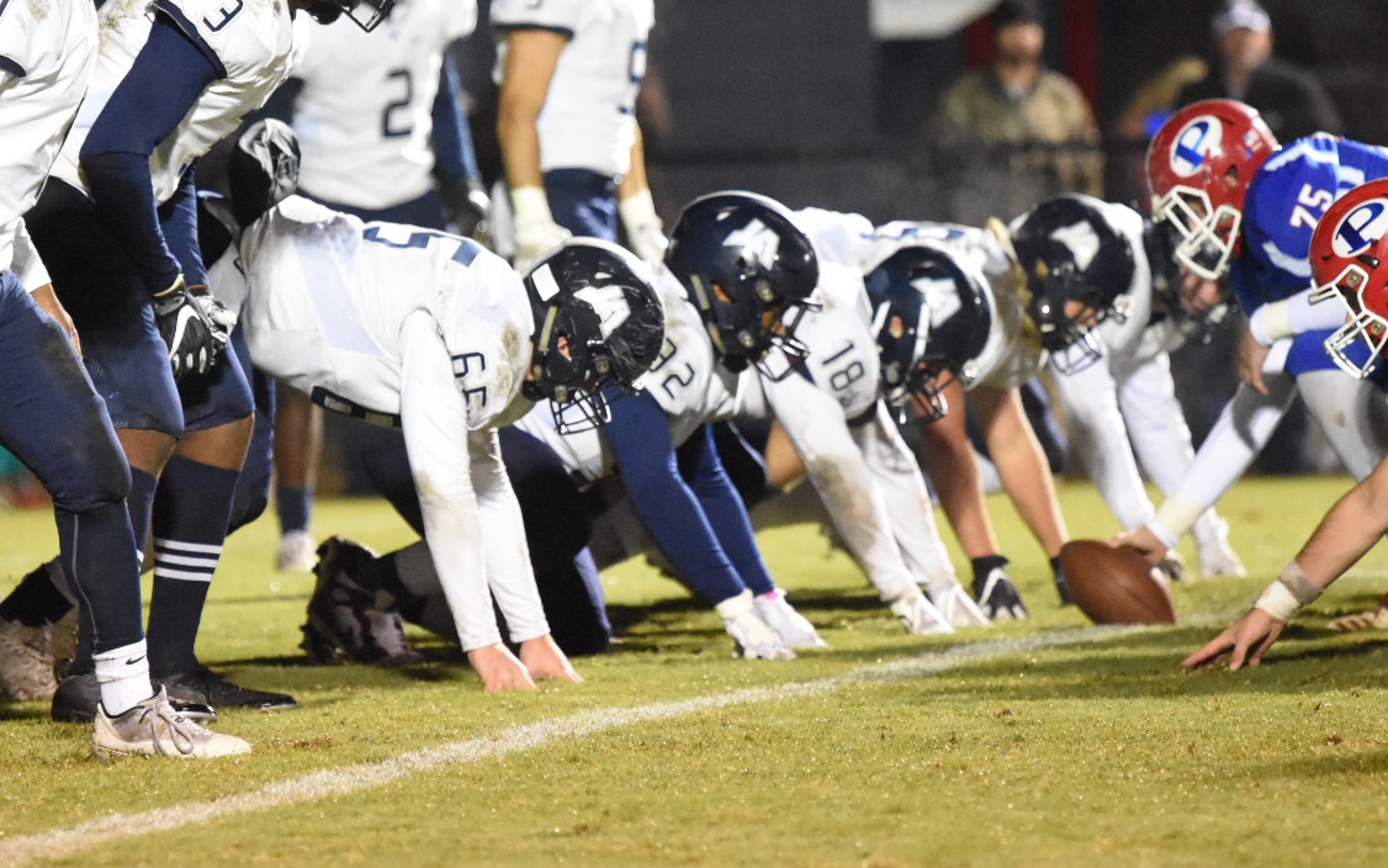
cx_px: 563
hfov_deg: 4.8
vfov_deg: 3.0
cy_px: 247
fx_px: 16646
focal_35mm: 440
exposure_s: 1/1000
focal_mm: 200
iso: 10000
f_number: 2.8
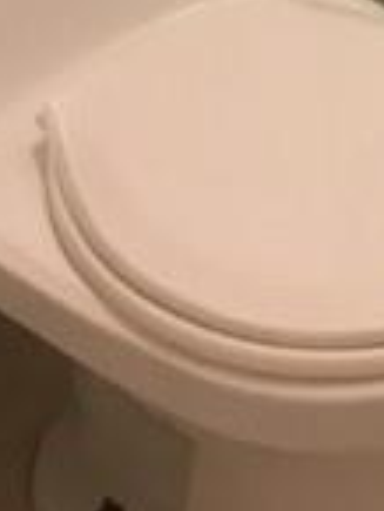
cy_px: -546
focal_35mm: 128
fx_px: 1890
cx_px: 655
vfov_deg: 13.1
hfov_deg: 11.0
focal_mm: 4.15
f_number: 2.2
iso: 64
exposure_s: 1/30
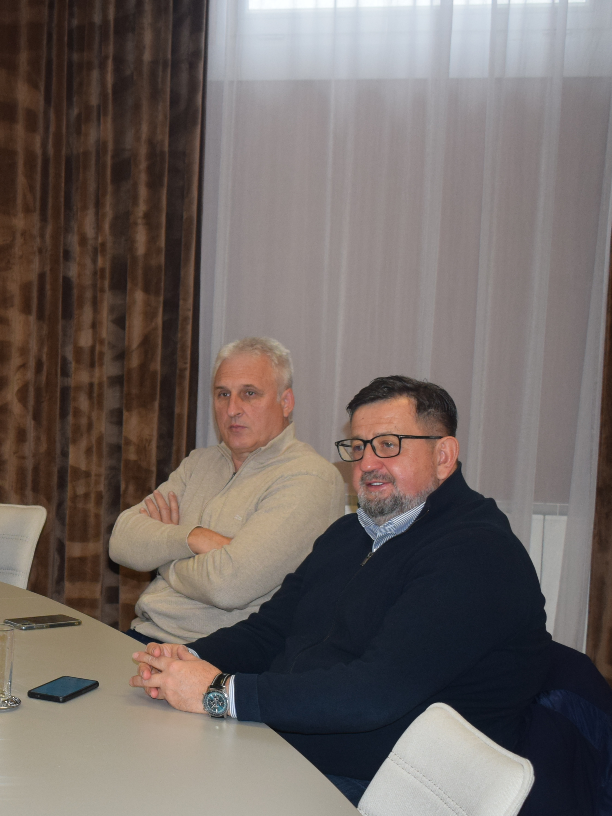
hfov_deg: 21.0
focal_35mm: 67
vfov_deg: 28.9
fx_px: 1579
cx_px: -31
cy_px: 485
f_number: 5
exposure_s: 1/100
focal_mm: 26
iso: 800
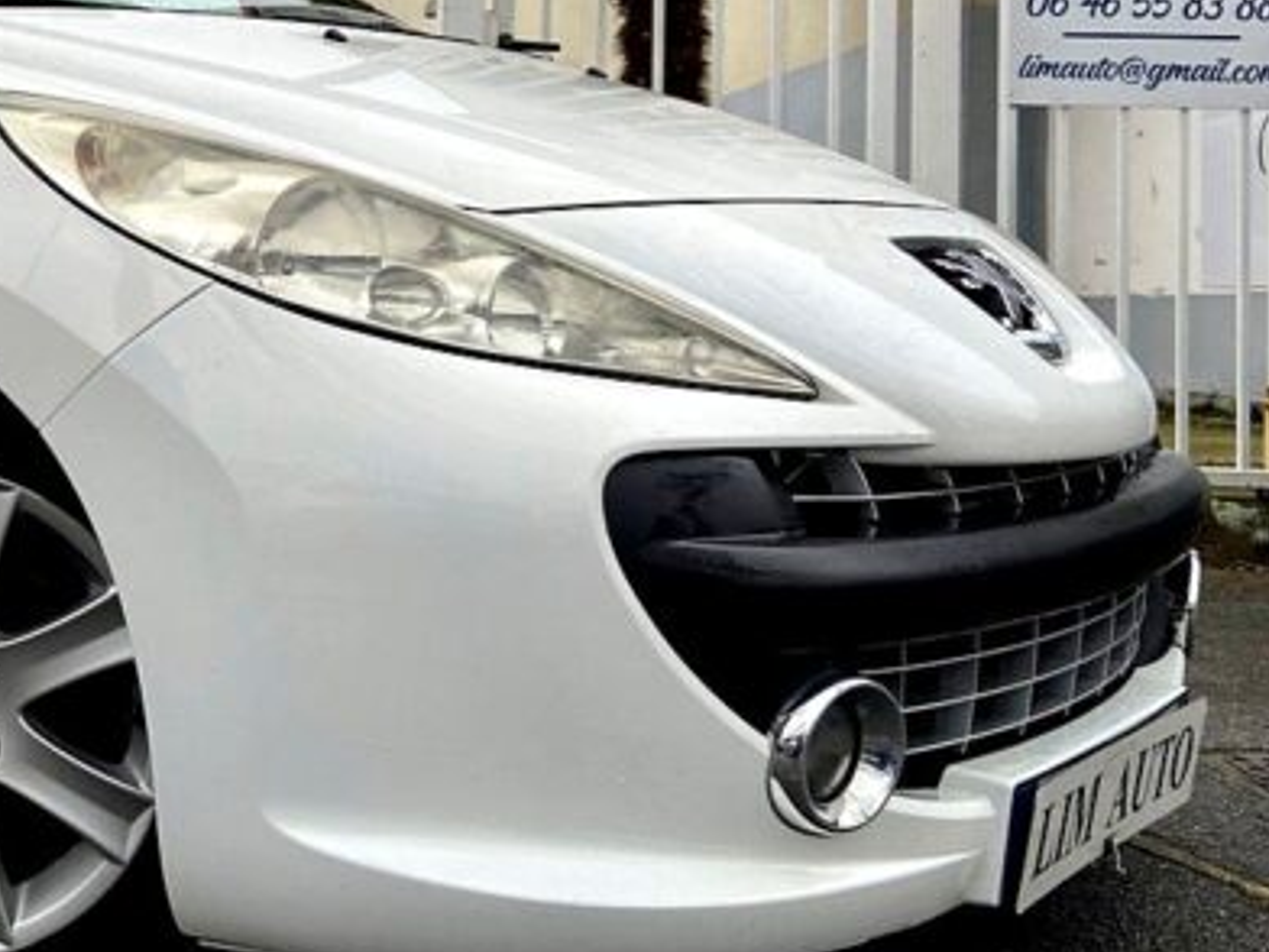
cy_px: 230
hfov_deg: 33.8
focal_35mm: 53
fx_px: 1943
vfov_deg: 27.1
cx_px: 81
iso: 32
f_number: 1.8
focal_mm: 4.25
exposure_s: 1/489
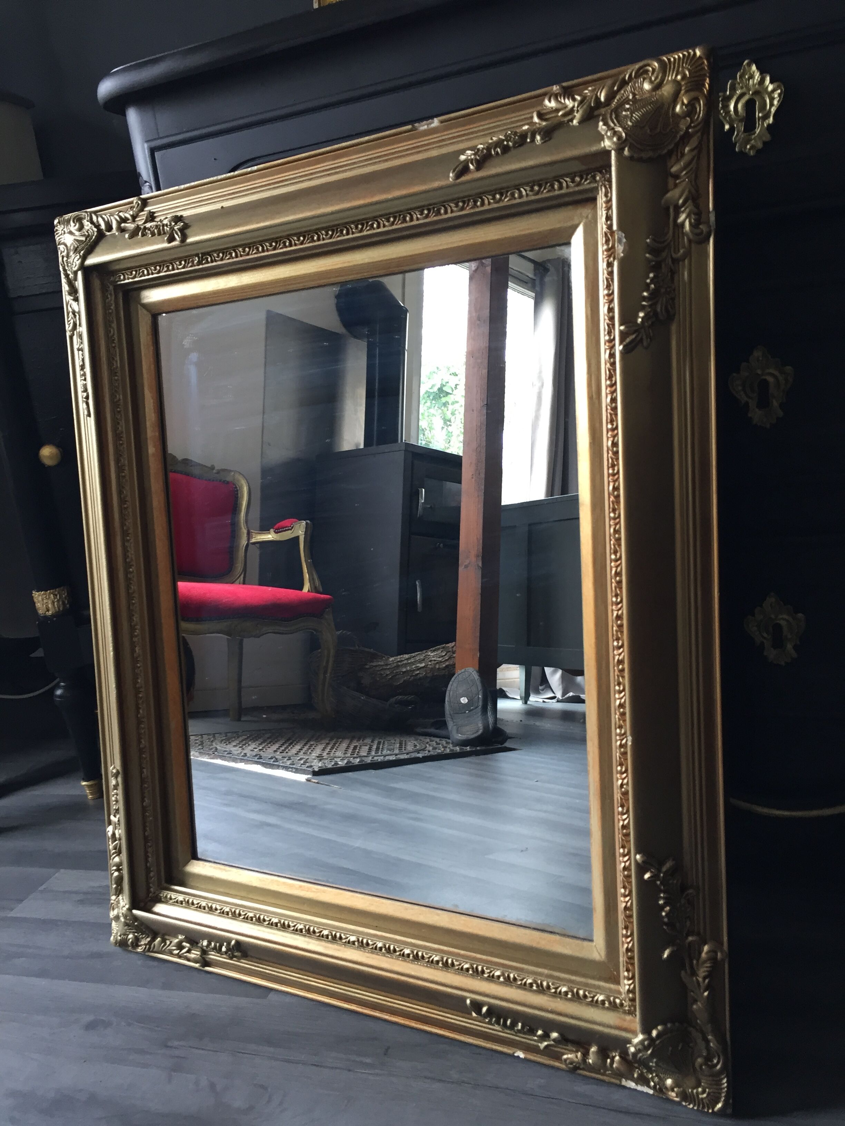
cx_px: 422
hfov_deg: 48.2
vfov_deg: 61.7
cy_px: 563
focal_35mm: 29
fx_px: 944
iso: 100
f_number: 2.2
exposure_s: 1/33
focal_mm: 4.15
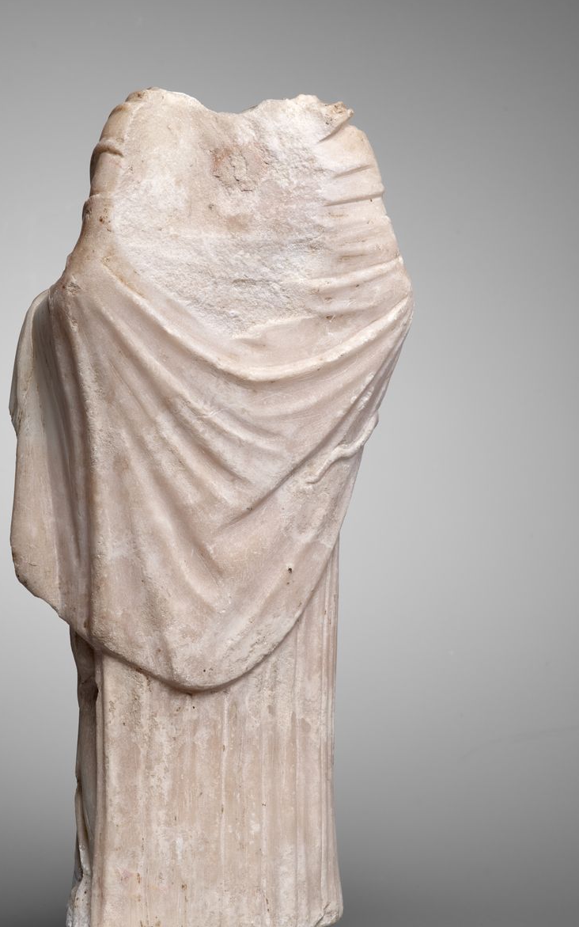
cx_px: 207
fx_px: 1919
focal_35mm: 76
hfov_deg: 17.1
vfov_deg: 27.1
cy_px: 518
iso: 200
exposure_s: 1/60
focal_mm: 80
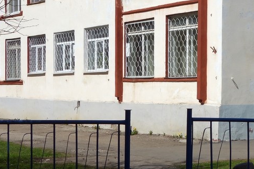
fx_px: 572
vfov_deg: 16.6
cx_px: 218
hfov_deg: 24.5
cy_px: 9
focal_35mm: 81
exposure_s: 1/800
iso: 125
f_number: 7.1
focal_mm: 10.4
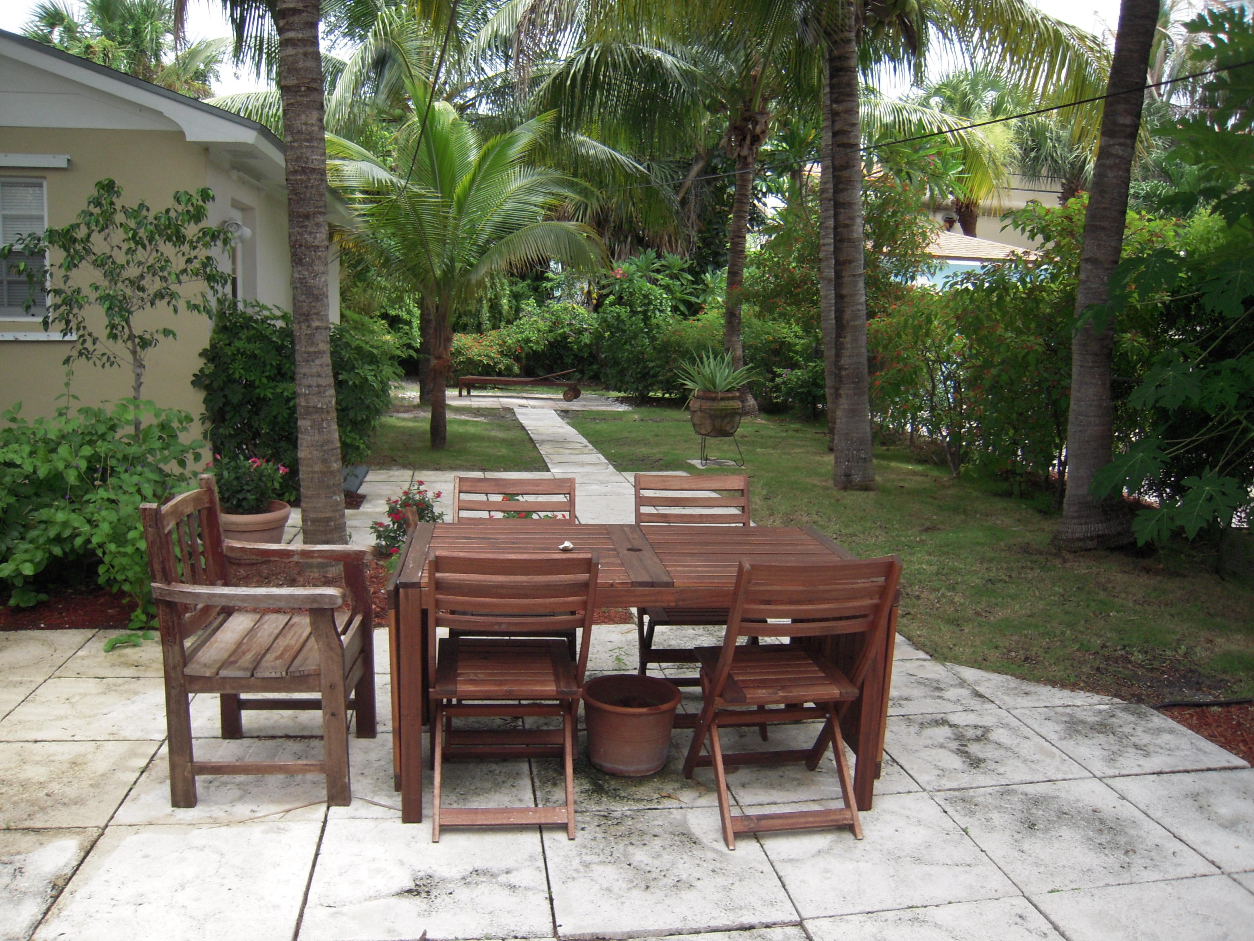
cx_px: 627
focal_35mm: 28
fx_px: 1014
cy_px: 470
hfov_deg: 63.4
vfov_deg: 49.7
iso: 200
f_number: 5.4
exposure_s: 1/250
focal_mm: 5
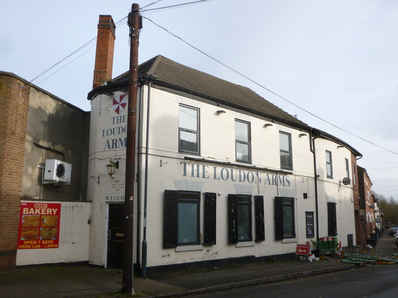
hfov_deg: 56.8
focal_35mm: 32
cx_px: 199
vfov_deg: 44.2
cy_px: 149
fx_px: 368
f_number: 3.5
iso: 160
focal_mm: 5.7
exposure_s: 1/500
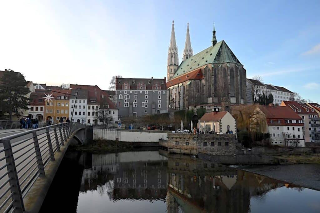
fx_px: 213
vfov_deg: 53.1
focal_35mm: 24
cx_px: 160
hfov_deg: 73.7
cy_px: 106
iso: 160
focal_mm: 24
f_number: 5.6
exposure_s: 1/250
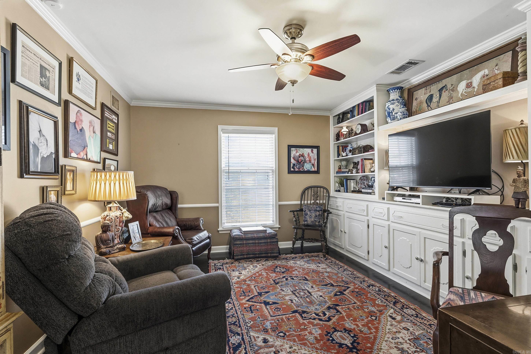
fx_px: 236
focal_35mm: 16
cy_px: 177
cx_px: 266
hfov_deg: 96.8
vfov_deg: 73.7
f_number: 9
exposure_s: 1/100
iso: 1250
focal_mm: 16
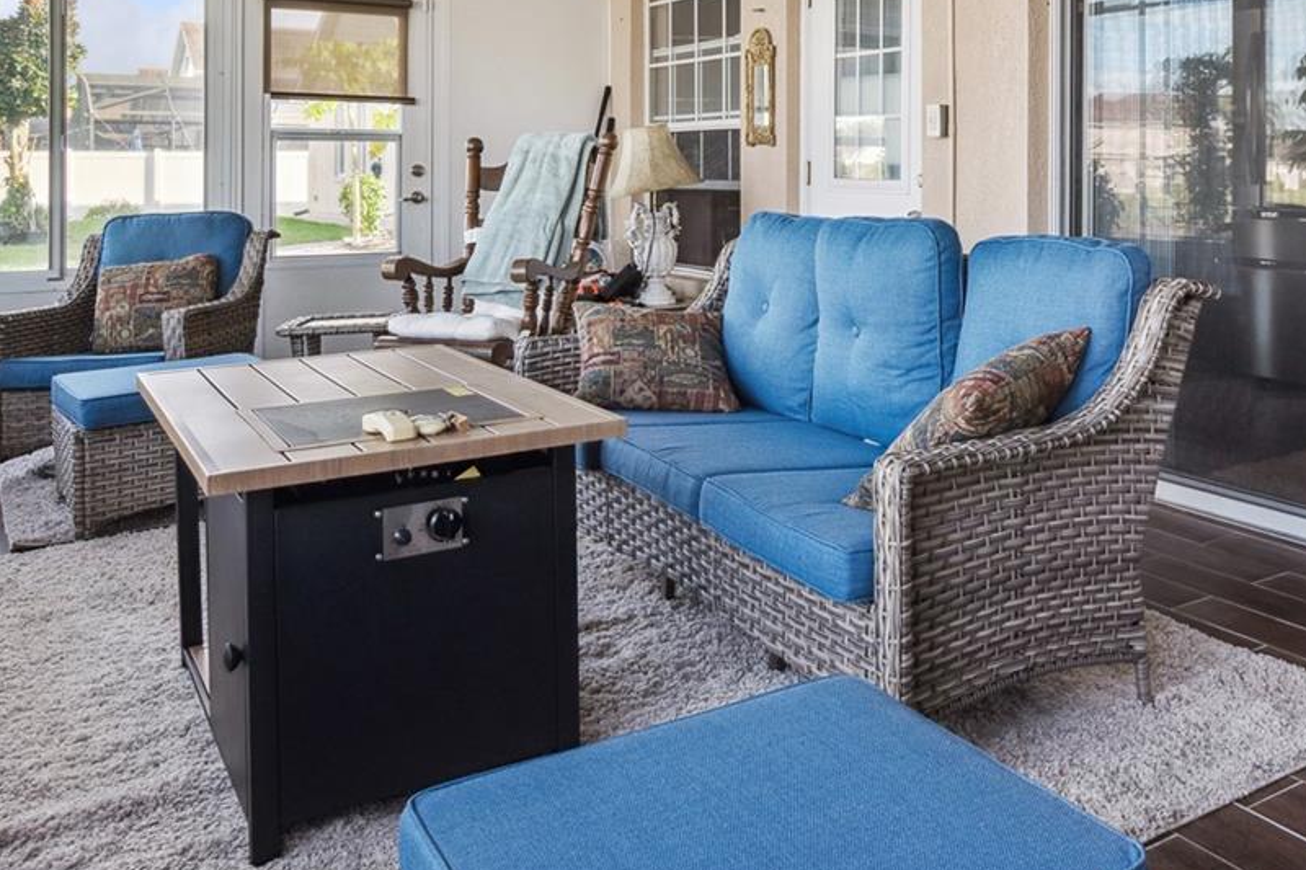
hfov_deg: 53.0
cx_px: 911
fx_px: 1269
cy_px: 170
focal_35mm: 35
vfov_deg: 36.5
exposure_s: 1/80
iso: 200
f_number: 9
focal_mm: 17.5
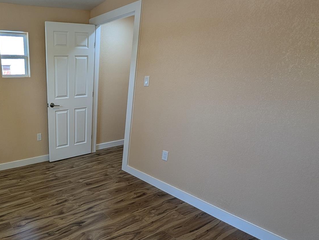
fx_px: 203
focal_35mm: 22
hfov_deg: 66.4
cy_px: 146
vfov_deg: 60.6
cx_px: 48
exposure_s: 1/120
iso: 61
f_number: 1.95
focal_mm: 2.23
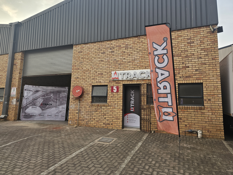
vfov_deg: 58.9
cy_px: 88
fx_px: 155
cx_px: 116
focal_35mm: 23
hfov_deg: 73.9
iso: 40
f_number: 1.7
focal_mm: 6.3
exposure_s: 1/207
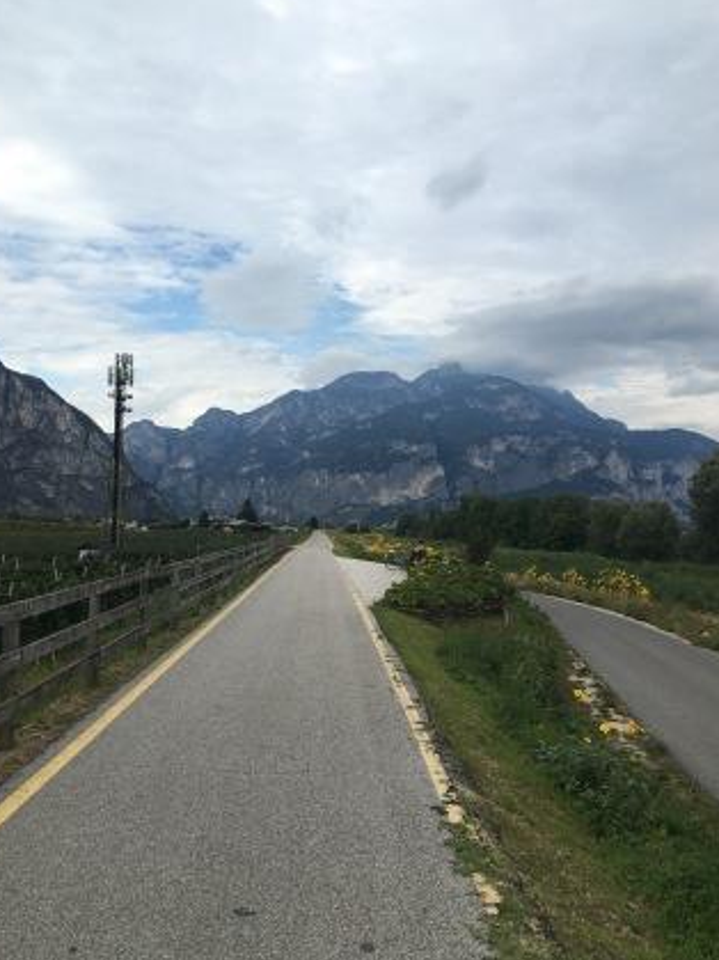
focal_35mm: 31
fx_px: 859
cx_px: 353
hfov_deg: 45.4
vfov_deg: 58.4
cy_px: 463
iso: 25
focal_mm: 4.15
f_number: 2.2
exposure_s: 1/986
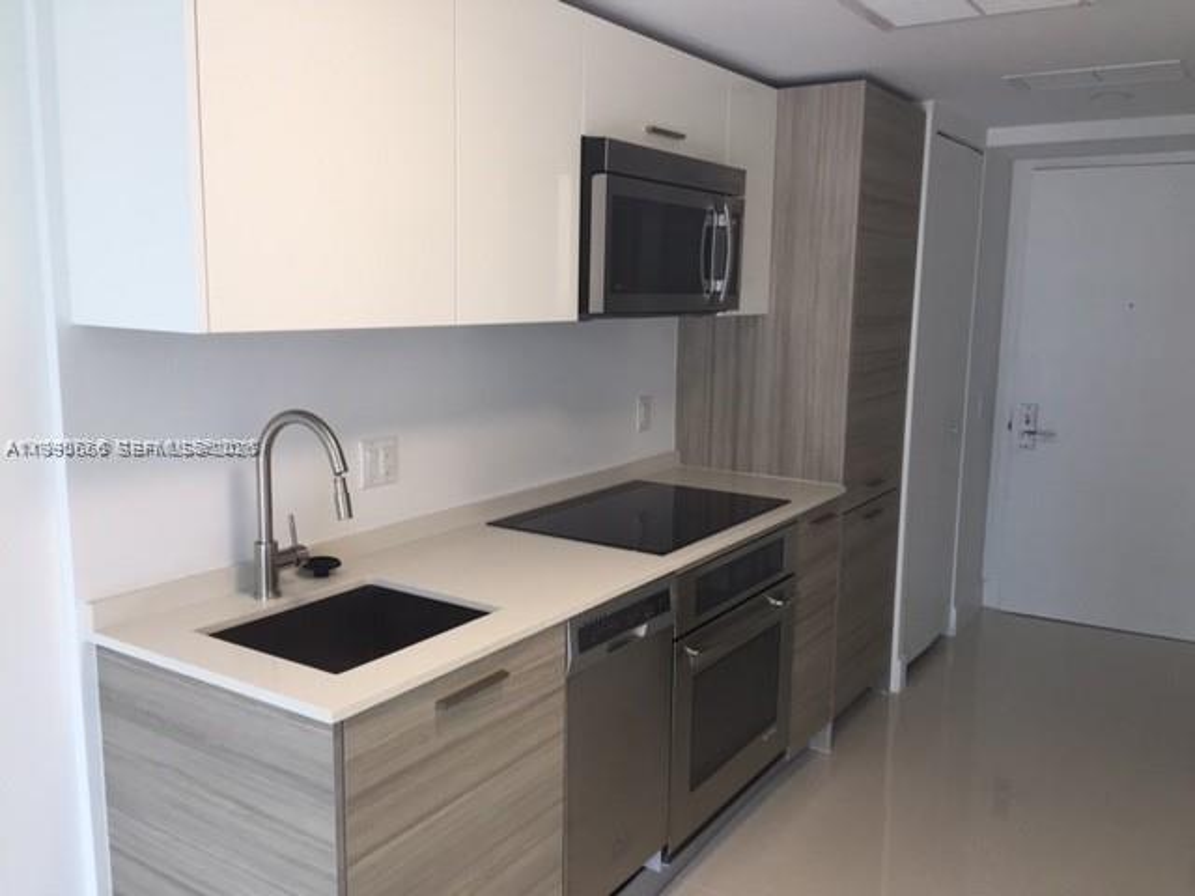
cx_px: 598
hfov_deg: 61.7
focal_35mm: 29
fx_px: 1001
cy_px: 448
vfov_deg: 48.2
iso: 40
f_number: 2.2
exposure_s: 1/30
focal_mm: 4.15
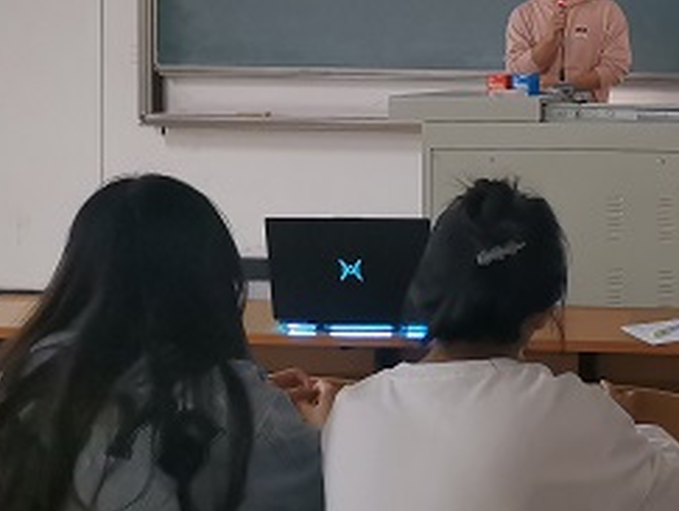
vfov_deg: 20.4
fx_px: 1395
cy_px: 67
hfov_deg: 24.7
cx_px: 813
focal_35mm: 71
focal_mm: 5.4
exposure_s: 1/50
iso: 400
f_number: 1.8
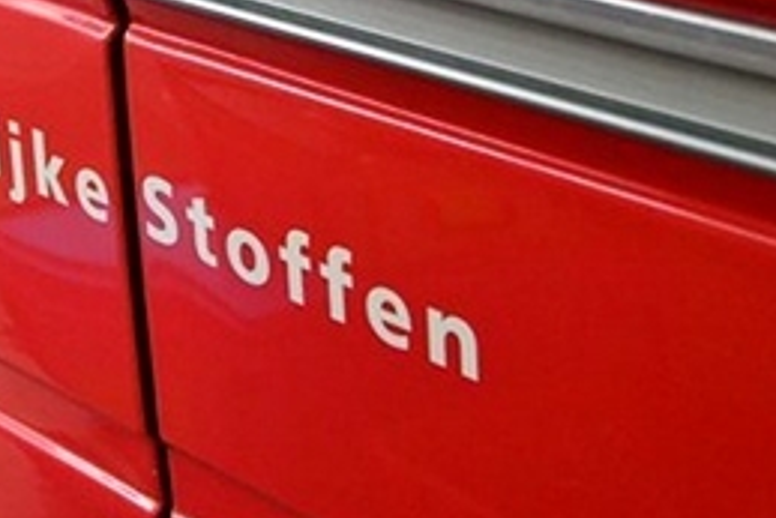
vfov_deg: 12.1
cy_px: -69
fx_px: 2394
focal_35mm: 111
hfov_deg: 17.9
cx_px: -27
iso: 3200
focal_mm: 32
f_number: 5
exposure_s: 1/100
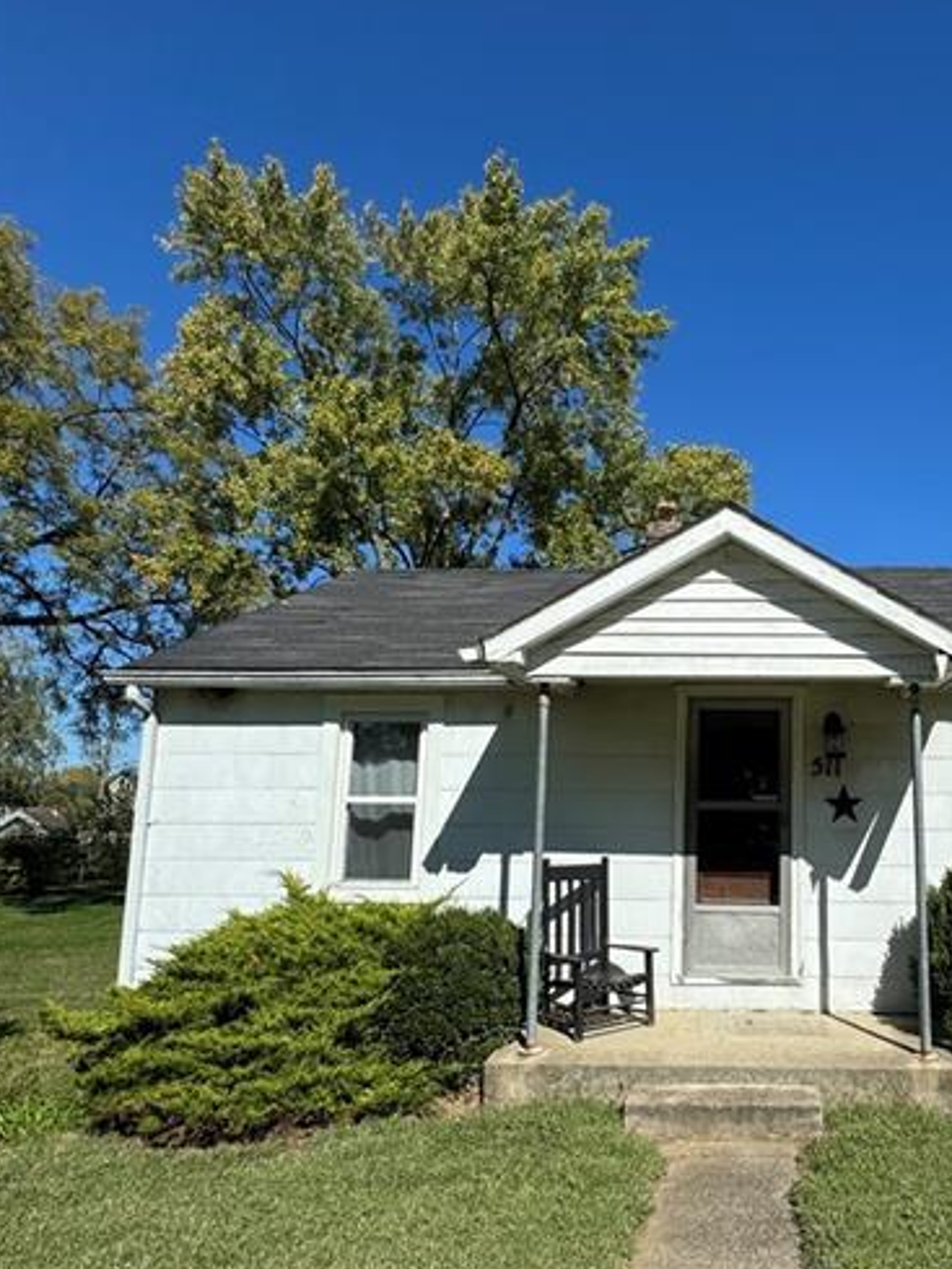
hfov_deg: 57.5
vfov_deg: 76.0
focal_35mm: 22
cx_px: 732
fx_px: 806
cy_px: 719
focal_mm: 2.22
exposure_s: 1/2874
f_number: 2.2
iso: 50
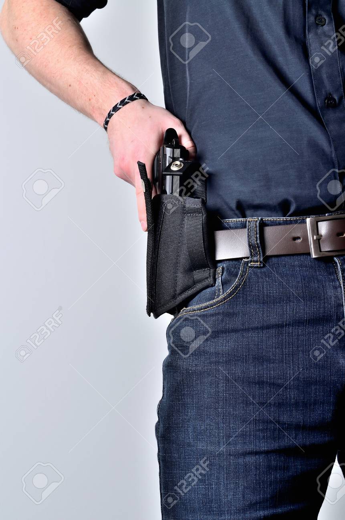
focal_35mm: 135
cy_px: 260
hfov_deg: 10.1
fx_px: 1949
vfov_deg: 15.2
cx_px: 172
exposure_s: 1/200
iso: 100
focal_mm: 90
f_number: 14
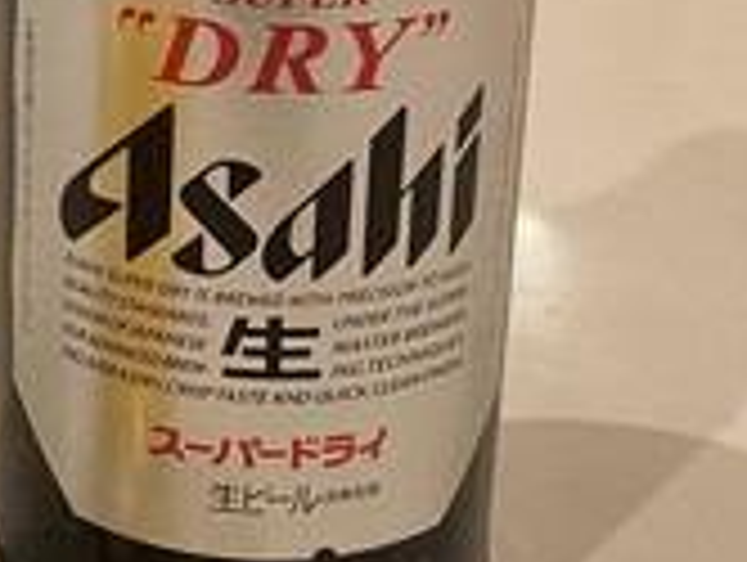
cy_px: -31
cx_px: 4
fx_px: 2161
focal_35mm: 100
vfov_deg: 14.5
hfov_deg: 19.1
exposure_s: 1/50
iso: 125
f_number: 1.8
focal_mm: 4.25
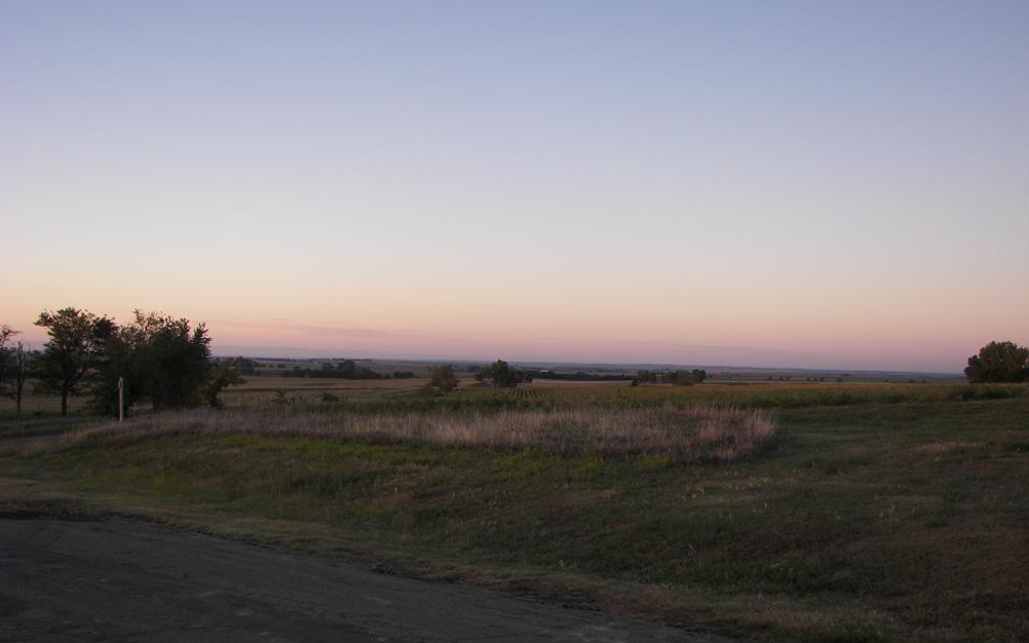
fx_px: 1094
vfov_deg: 32.7
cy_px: 353
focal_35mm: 39
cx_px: 507
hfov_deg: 50.4
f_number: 2.8
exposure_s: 1/125
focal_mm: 6
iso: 64
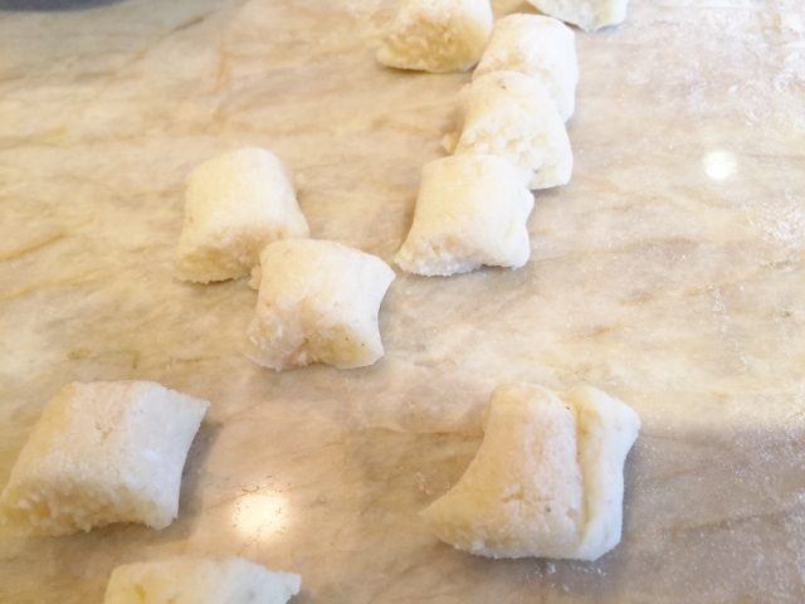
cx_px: 402
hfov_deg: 61.7
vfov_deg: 48.2
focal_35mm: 29
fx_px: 674
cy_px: 302
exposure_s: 1/15
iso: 50
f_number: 2.2
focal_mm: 4.15
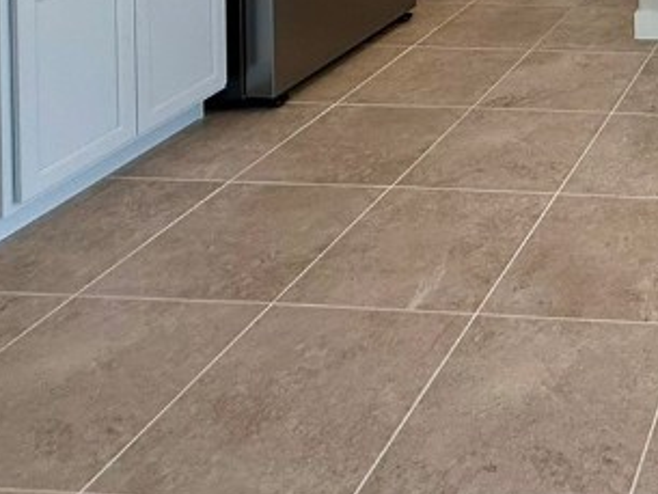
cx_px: 846
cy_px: -289
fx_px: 894
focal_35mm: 47
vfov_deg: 23.3
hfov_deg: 31.6
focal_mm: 2.22
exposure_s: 1/120
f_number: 2.2
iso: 80
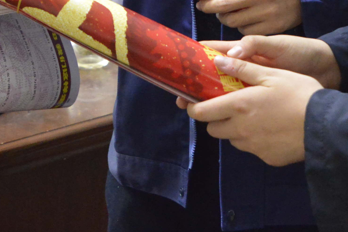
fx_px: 1151
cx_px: 87
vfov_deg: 10.8
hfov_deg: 17.1
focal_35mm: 119
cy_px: -184
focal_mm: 24
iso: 5000
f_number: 3.5
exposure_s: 1/50
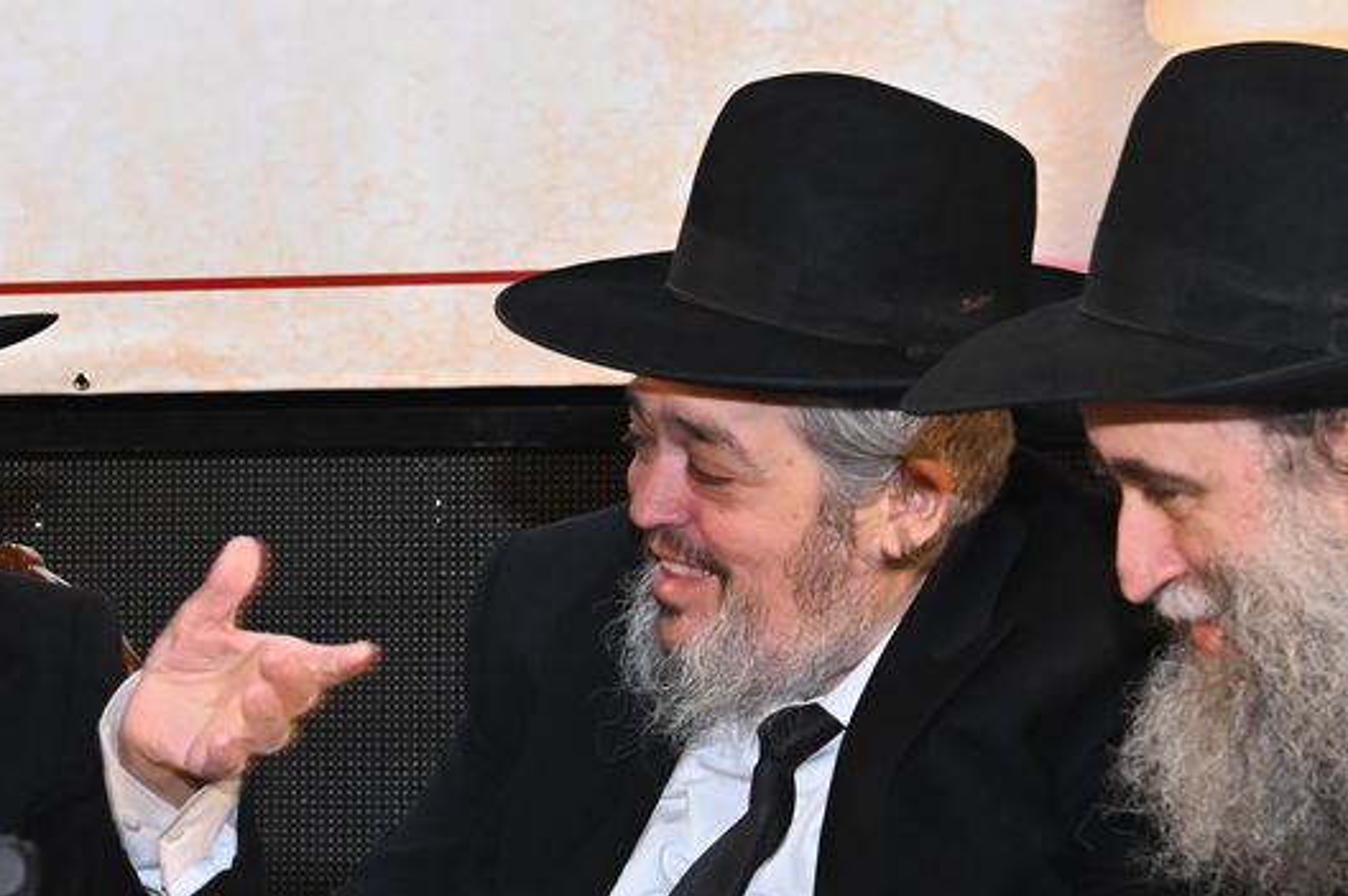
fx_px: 5162
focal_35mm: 138
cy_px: 332
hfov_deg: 14.8
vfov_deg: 9.9
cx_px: 296
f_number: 6.3
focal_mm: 52
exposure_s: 1/100
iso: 2500
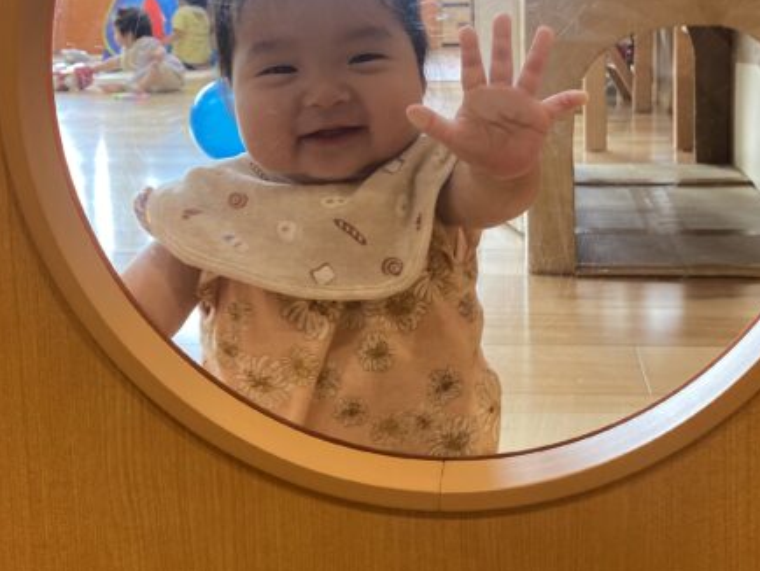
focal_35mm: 46
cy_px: 133
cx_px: 459
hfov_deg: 41.0
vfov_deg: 30.9
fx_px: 1010
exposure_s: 1/100
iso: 80
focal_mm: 4.25
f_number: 1.8
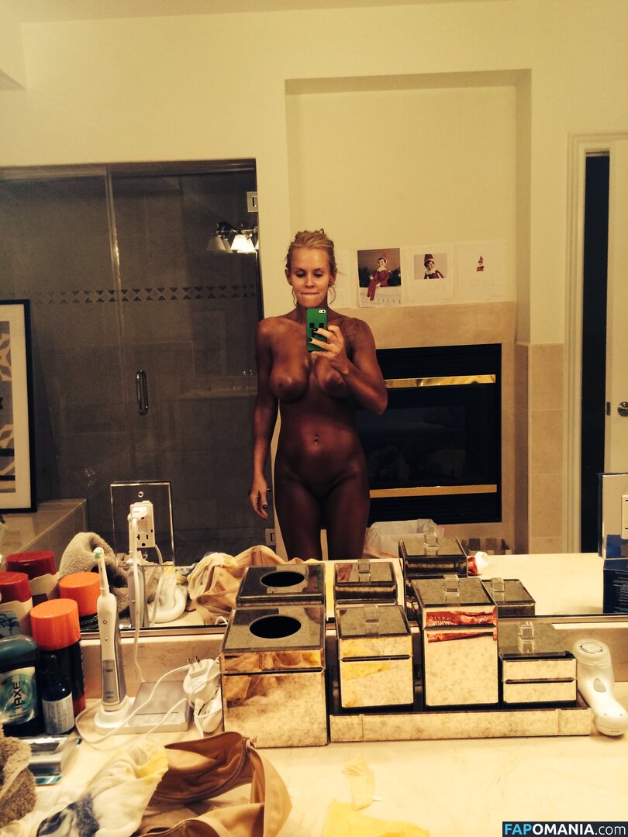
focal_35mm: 30
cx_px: 314
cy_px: 418
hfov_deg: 46.8
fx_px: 726
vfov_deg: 60.0
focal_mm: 4.12
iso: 125
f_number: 2.2
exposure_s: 1/30
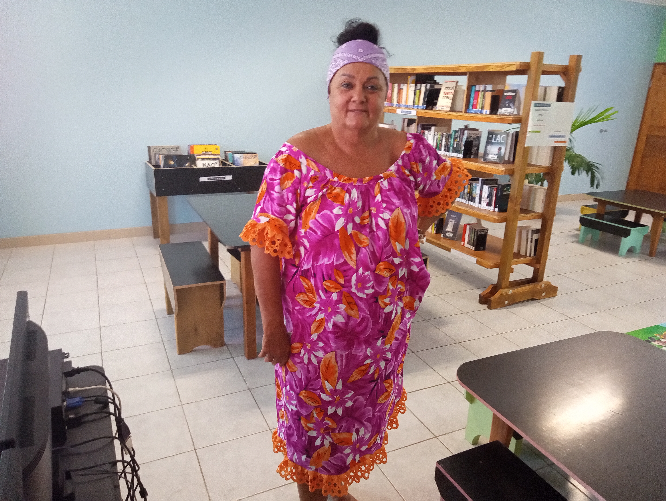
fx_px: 539
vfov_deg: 49.8
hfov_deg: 63.4
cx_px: 333
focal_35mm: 28
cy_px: 250
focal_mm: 3.42
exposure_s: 1/20
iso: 412
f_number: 2.2
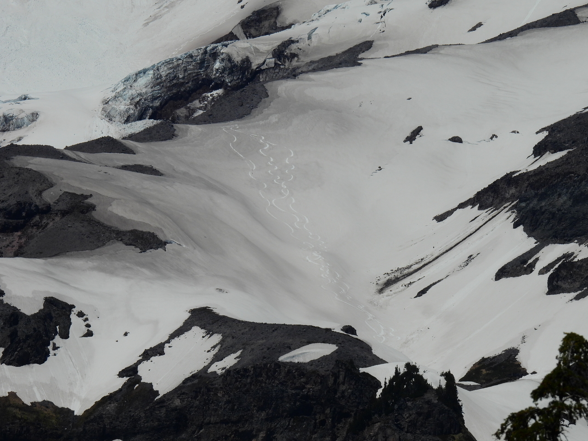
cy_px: 220
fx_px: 6795
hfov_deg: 5.0
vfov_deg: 3.7
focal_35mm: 400
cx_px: 294
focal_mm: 71.4
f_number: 7.1
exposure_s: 1/1600
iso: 100
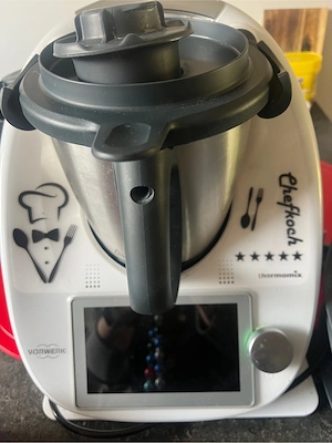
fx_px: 332
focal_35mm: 26
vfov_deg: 67.3
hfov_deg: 53.1
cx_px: 166
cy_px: 222
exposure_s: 1/60
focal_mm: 5.7
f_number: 1.5
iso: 250
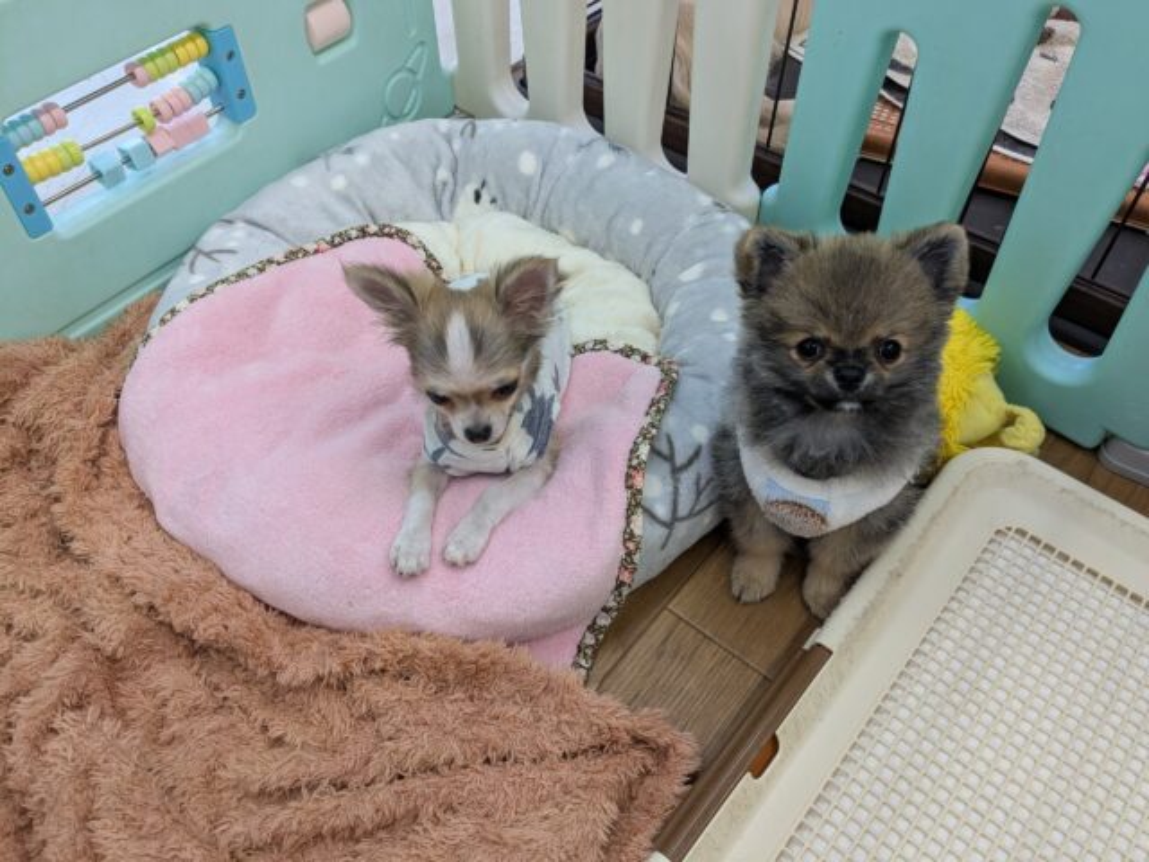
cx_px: 574
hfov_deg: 65.3
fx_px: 896
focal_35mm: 27
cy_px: 431
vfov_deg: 51.4
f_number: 1.73
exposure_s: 1/99.9
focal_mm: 4.38
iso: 110
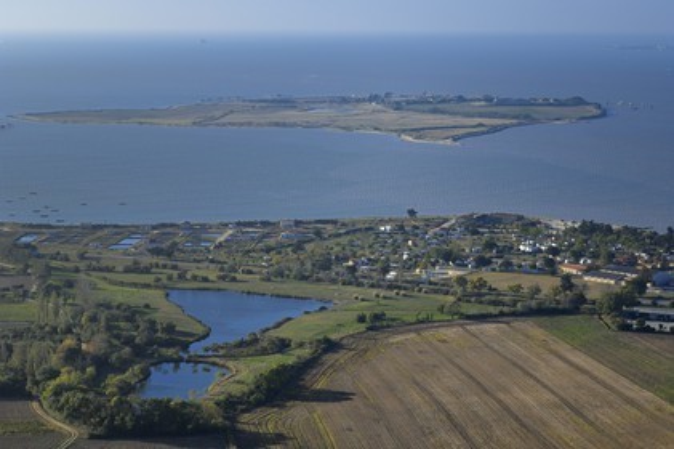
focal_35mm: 90
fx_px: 1684
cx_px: 337
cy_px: 224
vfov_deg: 15.2
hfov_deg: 22.6
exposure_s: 1/500
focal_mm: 60
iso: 100
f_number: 5
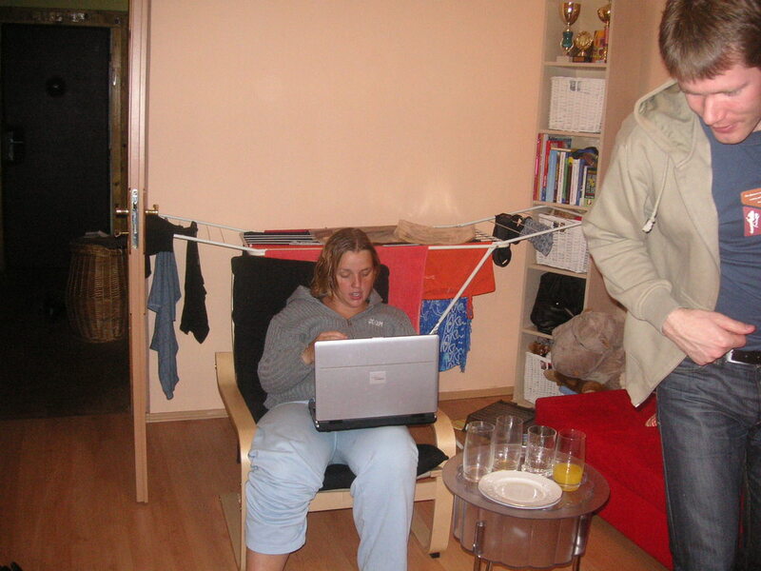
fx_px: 813
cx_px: 380
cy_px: 286
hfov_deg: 50.1
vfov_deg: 38.7
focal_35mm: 37
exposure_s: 1/45
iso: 160
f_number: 2.8
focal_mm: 6.1
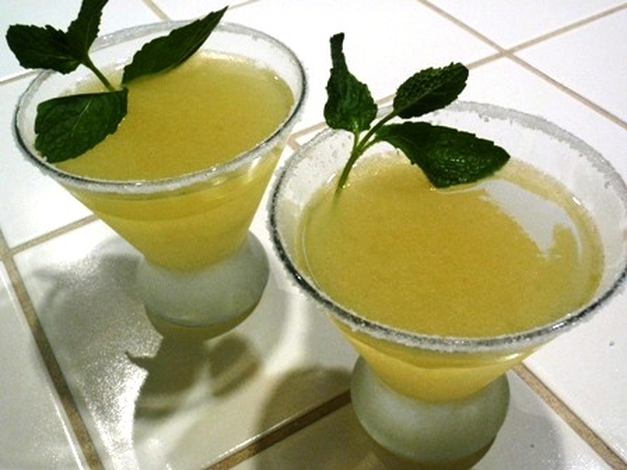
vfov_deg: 36.0
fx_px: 725
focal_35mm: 40
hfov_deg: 46.8
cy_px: 235
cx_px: 314
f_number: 3.9
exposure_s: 1/25
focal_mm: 7.25
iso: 200
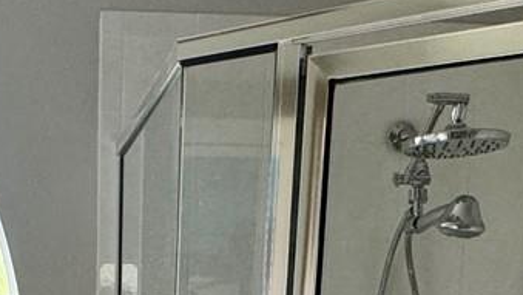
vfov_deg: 15.1
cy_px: 488
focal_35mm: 72
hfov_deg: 28.7
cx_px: 100
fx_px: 999
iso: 200
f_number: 2.2
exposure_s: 1/120
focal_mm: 2.22
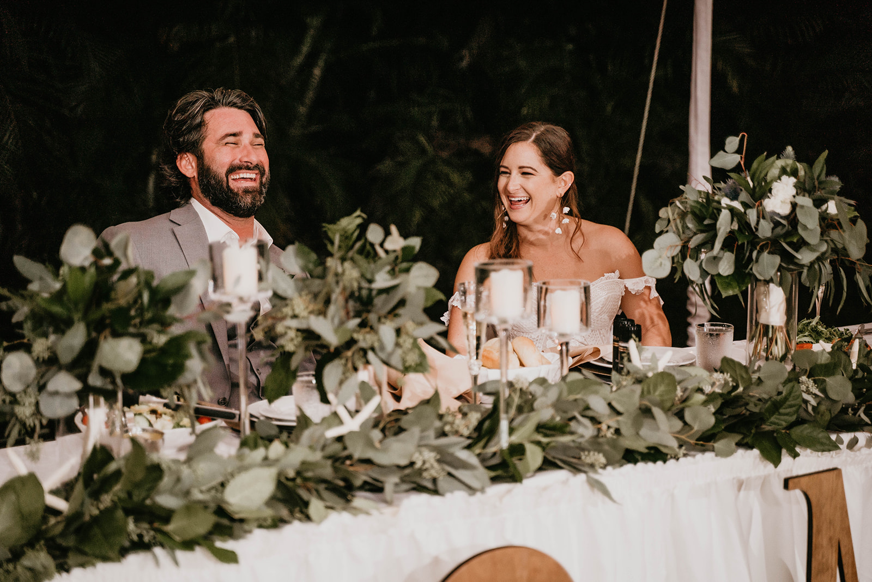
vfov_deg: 18.2
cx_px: 436
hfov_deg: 27.0
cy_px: 291
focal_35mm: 75
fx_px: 1817
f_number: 2.8
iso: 500
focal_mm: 75
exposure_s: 1/200
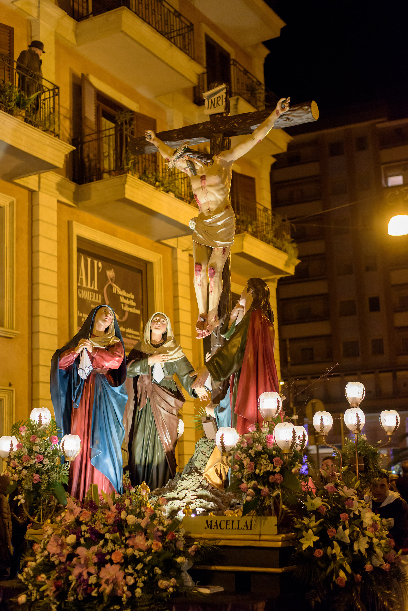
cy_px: 306
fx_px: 849
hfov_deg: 27.0
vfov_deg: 39.6
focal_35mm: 50
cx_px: 204
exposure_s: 1/160
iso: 5000
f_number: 2.5
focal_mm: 50
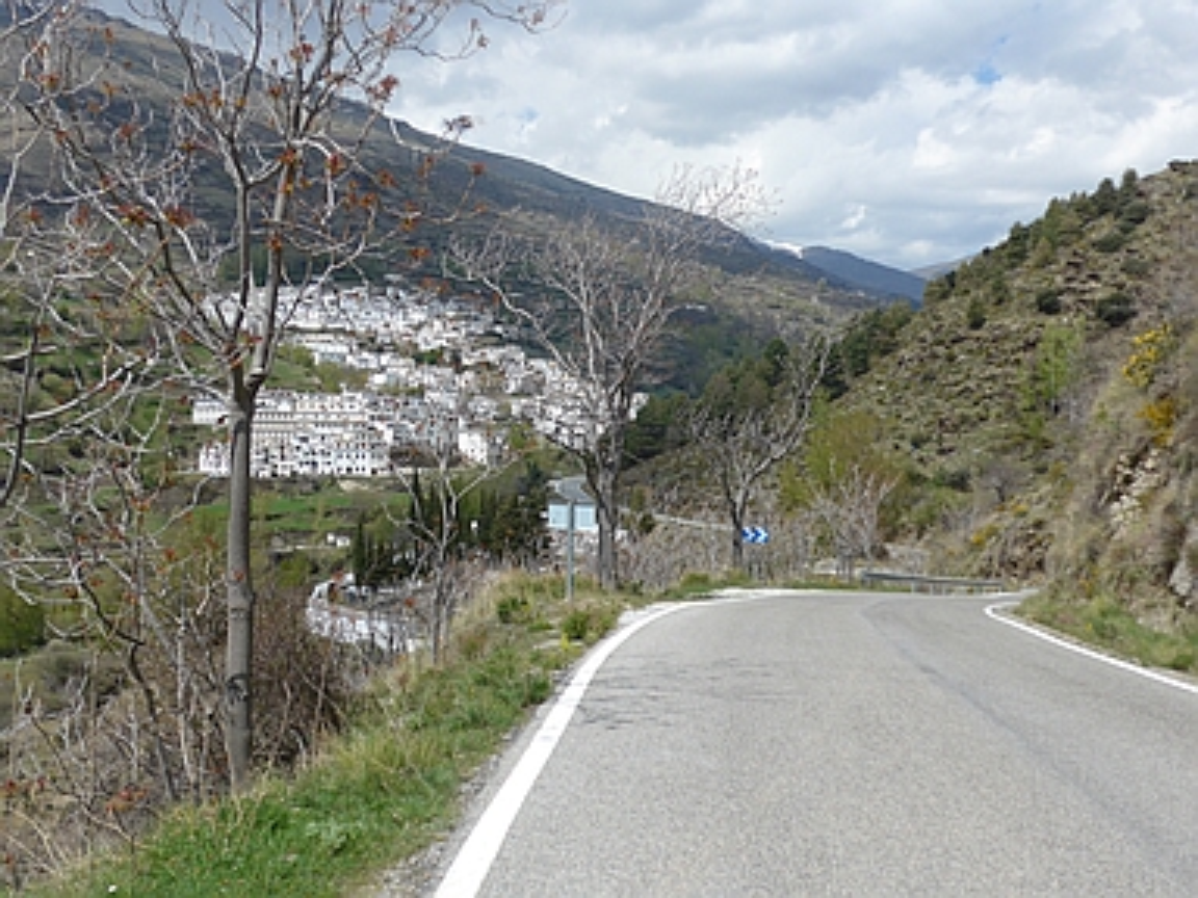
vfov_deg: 31.5
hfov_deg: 41.2
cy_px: 449
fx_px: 1592
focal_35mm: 46
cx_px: 599
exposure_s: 1/2000
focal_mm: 9.5
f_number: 3
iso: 80
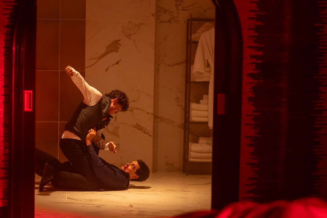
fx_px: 836
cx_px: 99
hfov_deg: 22.0
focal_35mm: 92
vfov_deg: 14.9
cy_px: 124
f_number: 1.2
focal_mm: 50
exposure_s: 1/400
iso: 1250
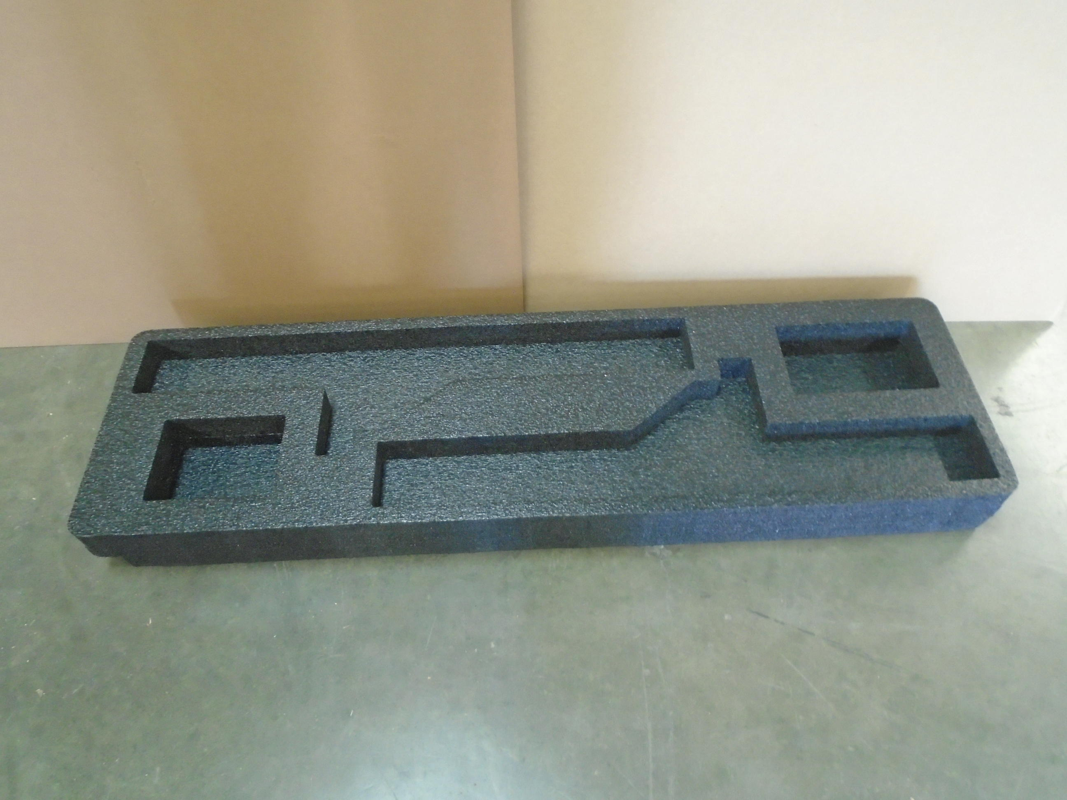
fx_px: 801
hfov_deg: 67.3
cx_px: 534
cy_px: 400
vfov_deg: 53.1
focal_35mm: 26
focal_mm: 4.6
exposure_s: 1/13
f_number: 3.2
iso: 400
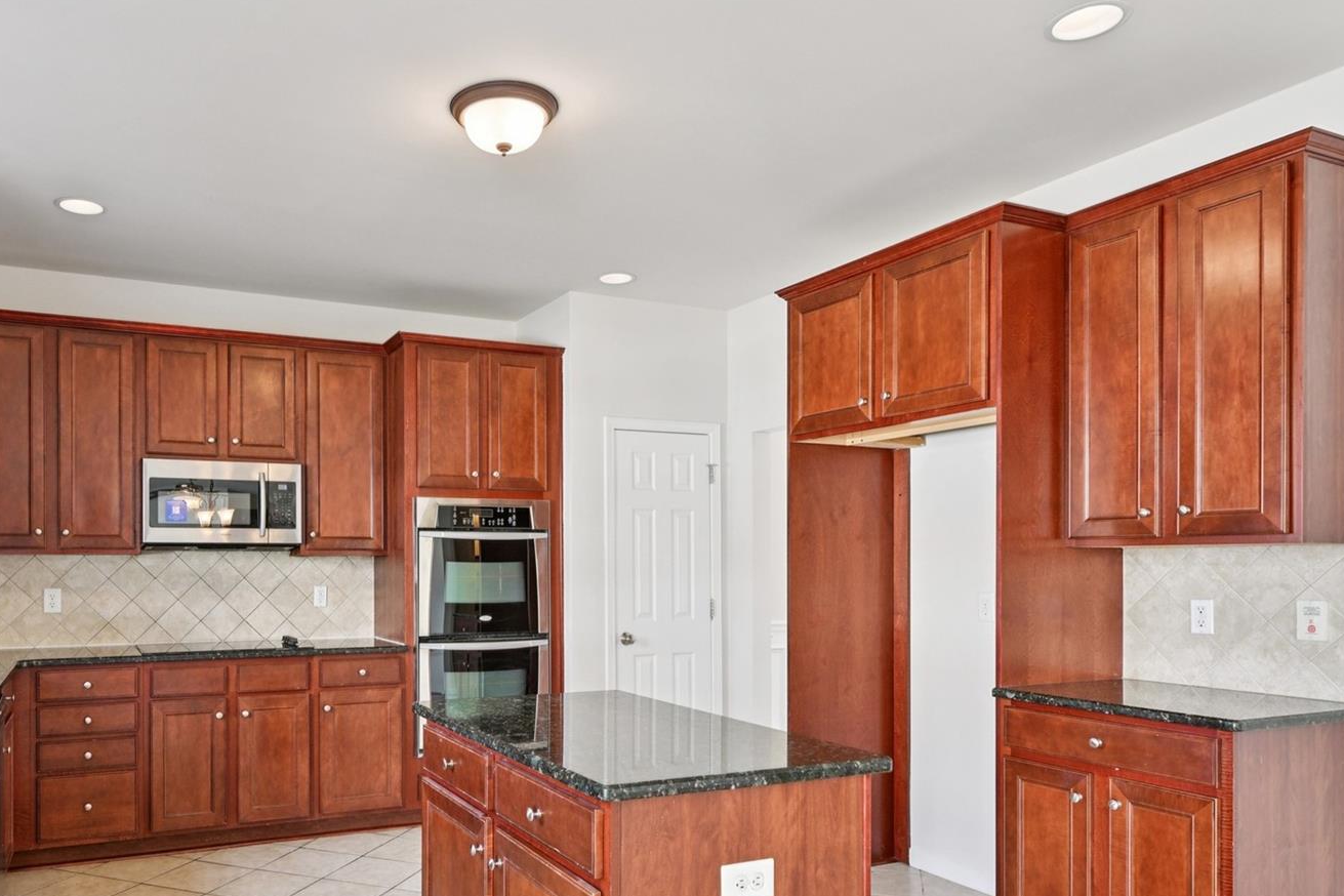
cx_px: 502
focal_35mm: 26
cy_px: 561
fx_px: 962
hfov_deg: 68.7
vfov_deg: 49.4
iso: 220
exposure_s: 1/15
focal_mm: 16.5
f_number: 8
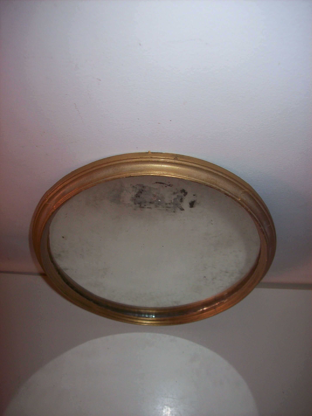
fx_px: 433
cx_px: 156
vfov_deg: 51.4
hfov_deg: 39.6
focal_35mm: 36
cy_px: 208
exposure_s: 1/64
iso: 80
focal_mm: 6
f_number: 2.7
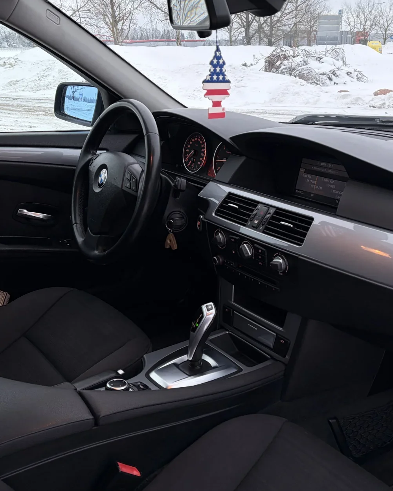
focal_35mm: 39
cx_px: 251
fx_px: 567
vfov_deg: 46.8
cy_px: 263
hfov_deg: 38.0
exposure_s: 1/121
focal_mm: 5.96
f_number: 1.6
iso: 64
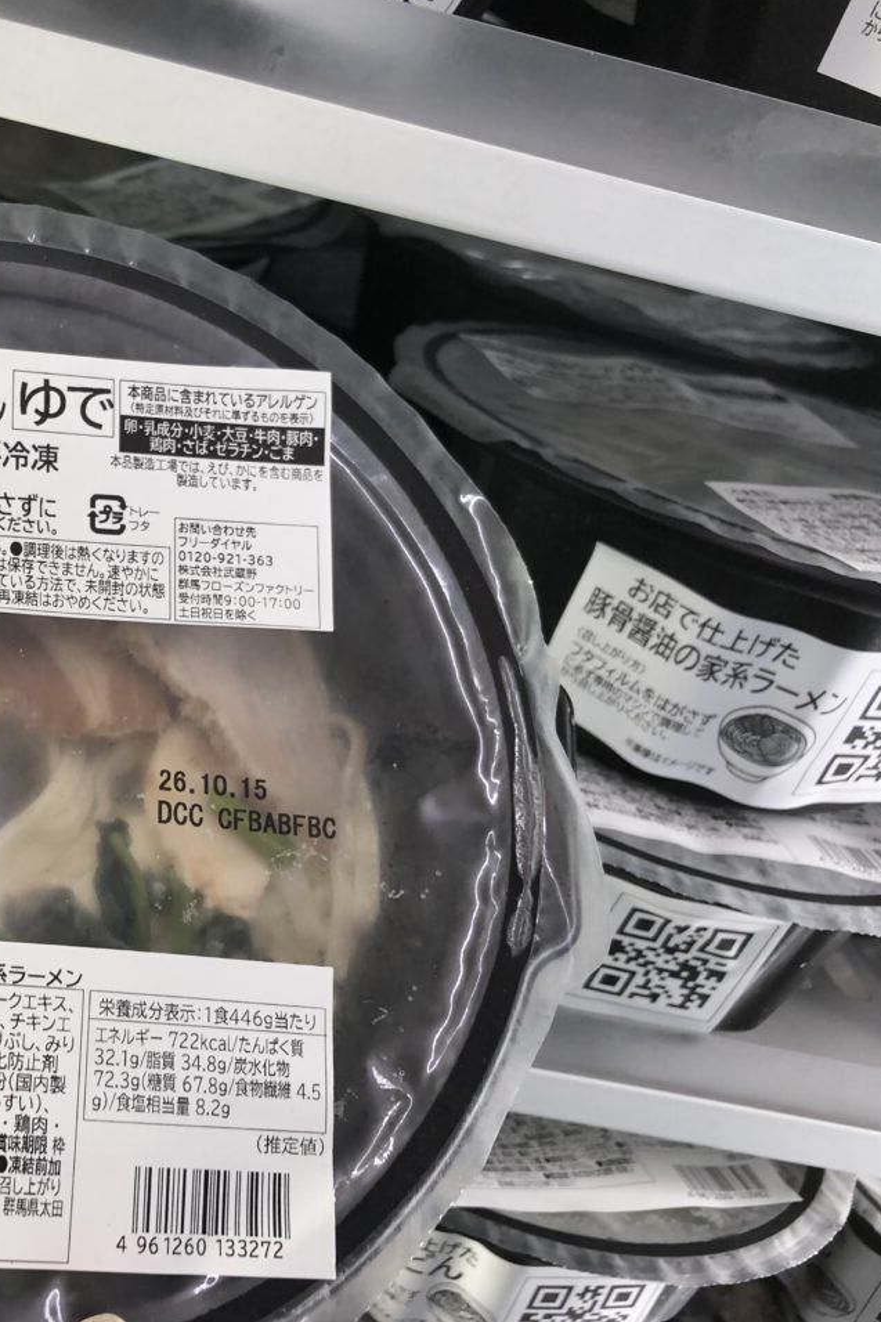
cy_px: 660
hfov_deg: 32.3
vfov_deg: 49.6
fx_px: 1432
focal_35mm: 39
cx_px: 72
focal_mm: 3.99
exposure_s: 1/50
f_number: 1.8
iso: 32
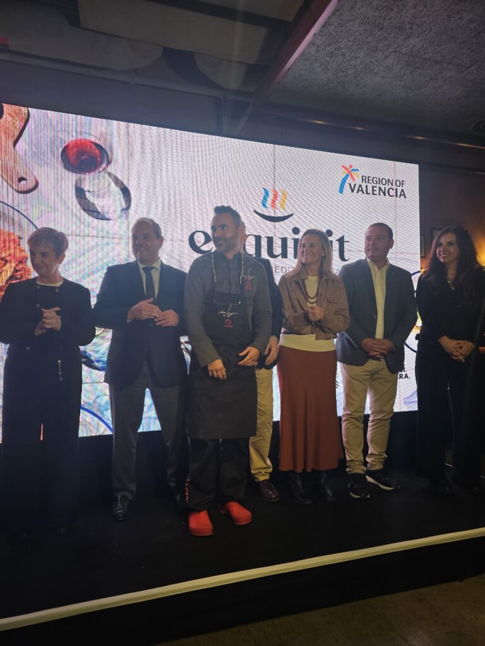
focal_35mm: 23
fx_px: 430
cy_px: 323
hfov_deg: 58.9
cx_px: 242
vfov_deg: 73.9
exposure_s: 1/60
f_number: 1.7
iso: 160
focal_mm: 6.3
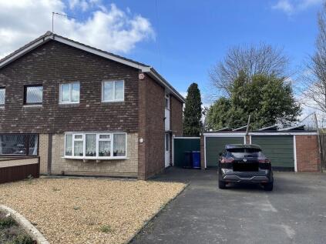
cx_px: 163
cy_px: 122
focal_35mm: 25
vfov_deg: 54.9
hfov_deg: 69.4
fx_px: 235
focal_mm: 5.1
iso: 32
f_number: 1.6
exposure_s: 1/1852
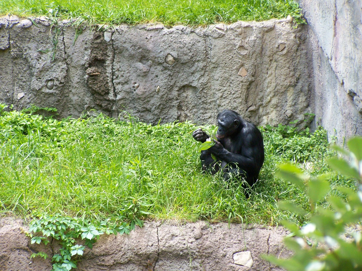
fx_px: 2186
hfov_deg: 9.5
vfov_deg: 7.1
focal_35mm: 209
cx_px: 181
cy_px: 136
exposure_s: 1/500
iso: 200
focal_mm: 34.6
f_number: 3.6
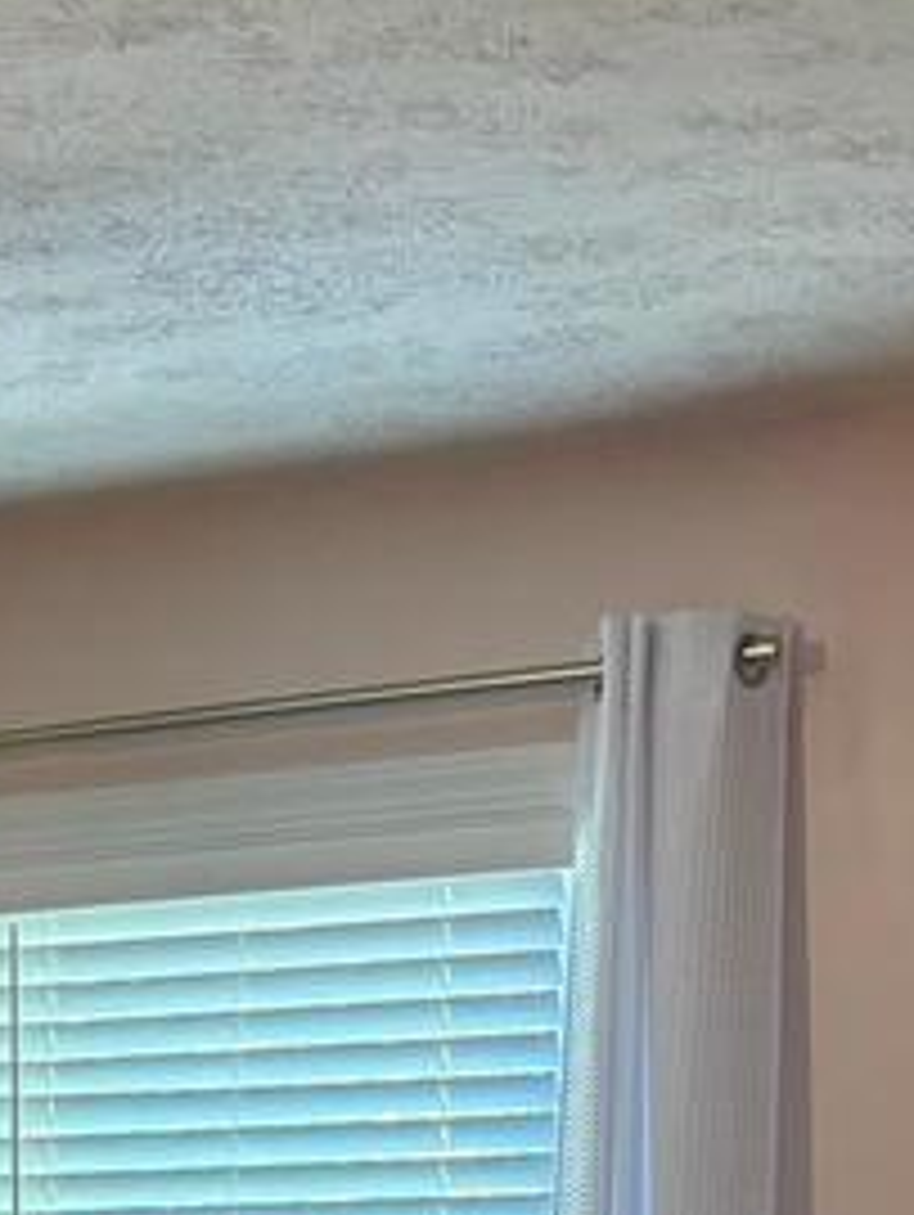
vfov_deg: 16.8
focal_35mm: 104
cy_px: 1912
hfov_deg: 13.9
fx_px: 3656
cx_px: -171
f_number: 1.6
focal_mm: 5.96
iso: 200
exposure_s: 1/60
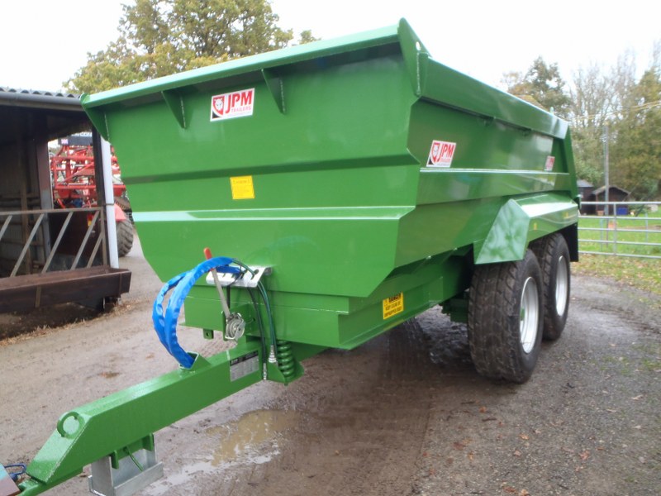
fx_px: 535
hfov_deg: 63.4
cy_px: 248
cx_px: 330
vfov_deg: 49.7
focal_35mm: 28
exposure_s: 1/30
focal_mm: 5
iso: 100
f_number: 3.5
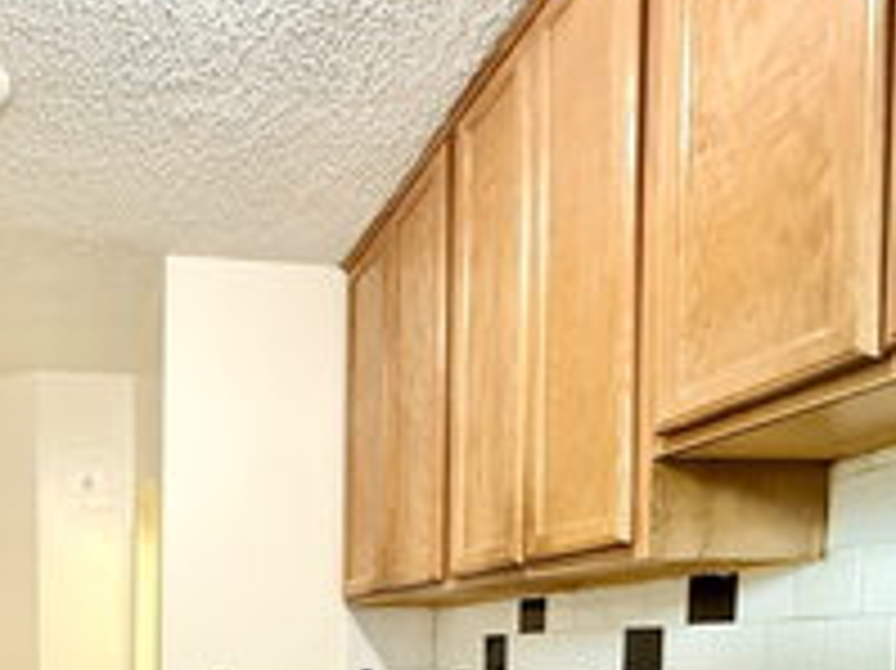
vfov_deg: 40.3
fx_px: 776
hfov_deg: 54.1
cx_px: 128
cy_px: 688
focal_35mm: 30
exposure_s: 1/60
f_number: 2.2
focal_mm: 2.22
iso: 800
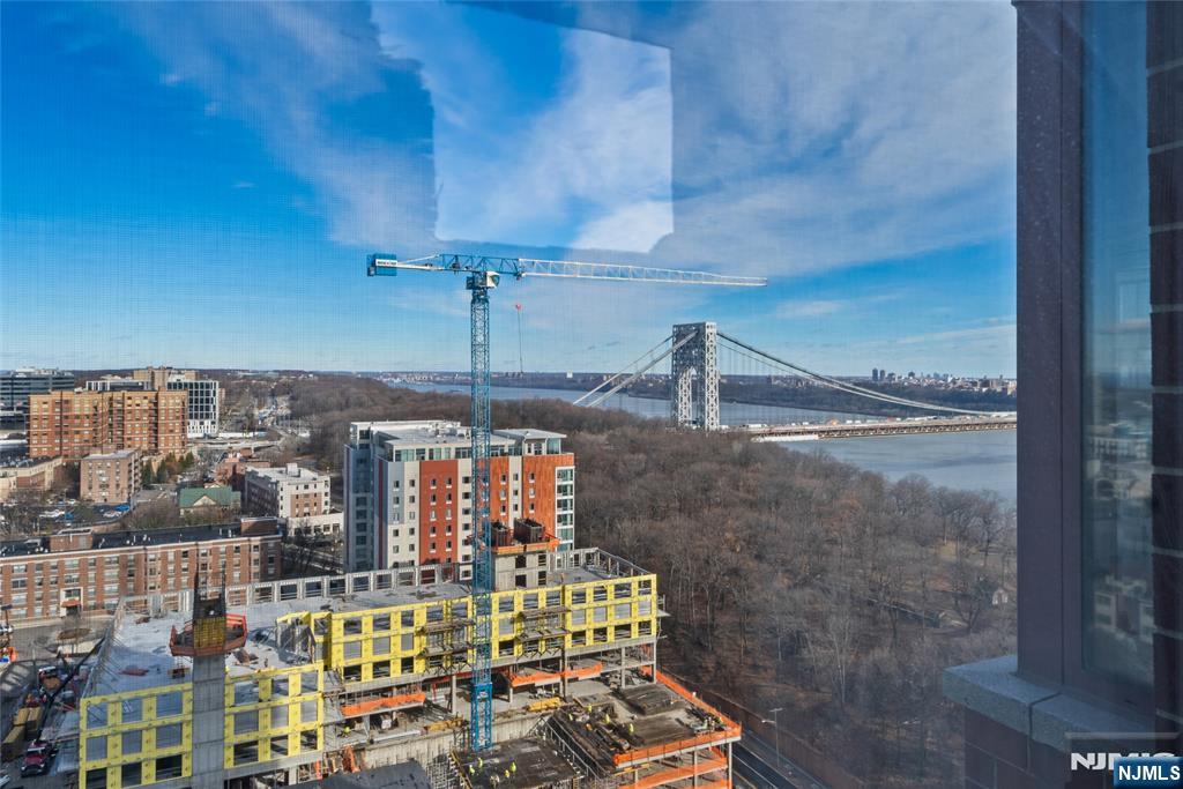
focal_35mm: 23
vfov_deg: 55.1
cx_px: 592
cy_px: 394
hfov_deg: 76.1
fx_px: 756
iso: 100
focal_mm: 23
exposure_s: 1/160
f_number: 8
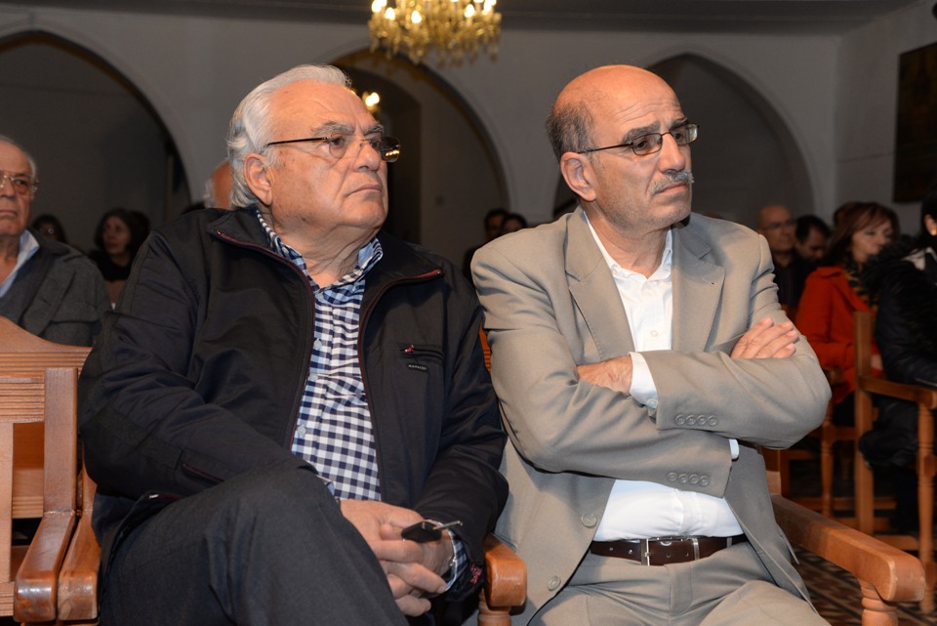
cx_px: 468
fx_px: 1692
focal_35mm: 65
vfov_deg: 20.9
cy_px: 313
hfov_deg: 30.9
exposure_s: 1/100
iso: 1250
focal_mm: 65
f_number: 6.3
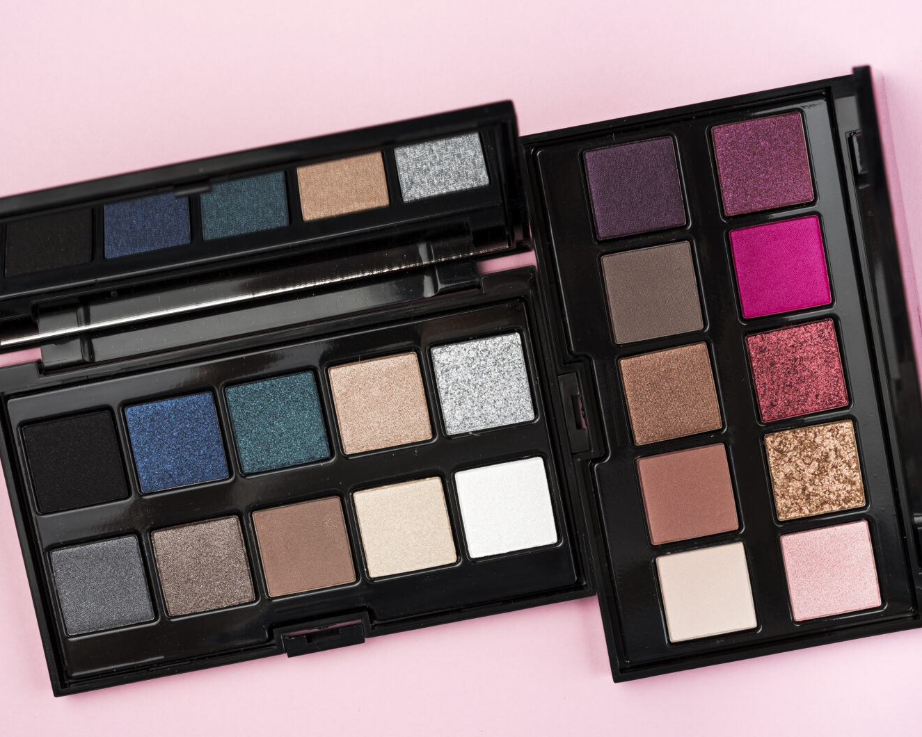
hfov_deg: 27.9
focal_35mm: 68
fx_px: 1856
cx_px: 468
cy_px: 369
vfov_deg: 22.5
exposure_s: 1/80
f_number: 11
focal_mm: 60
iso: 79
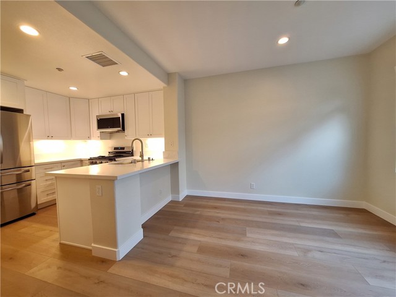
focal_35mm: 13
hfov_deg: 106.2
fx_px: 149
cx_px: 198
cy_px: 148
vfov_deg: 89.9
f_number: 2.2
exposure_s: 1/40
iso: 100
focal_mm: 1.74
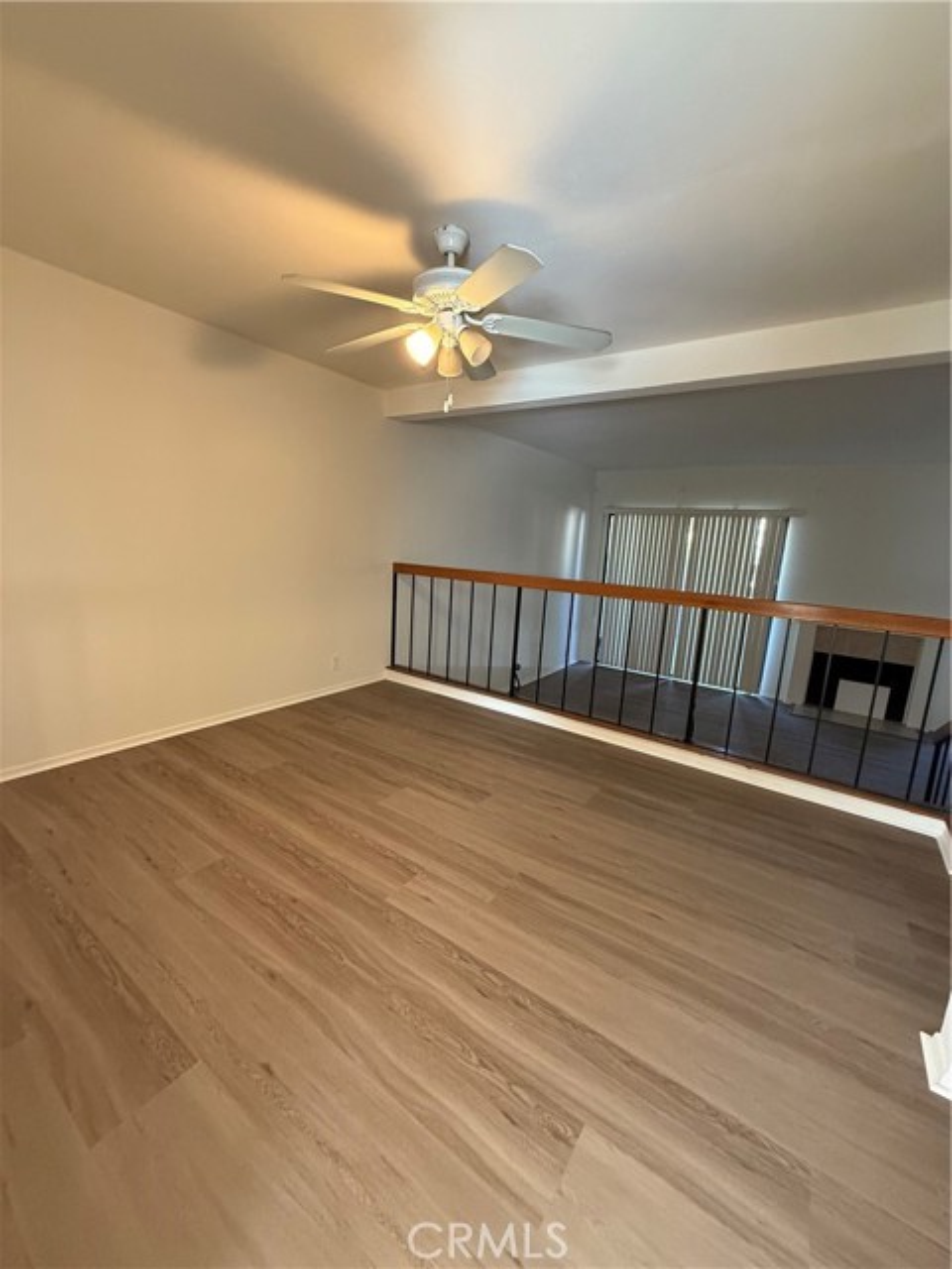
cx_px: 476
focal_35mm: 14
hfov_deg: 85.7
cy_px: 634
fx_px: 513
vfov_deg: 102.1
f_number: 2.2
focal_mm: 2.22
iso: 500
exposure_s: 1/60
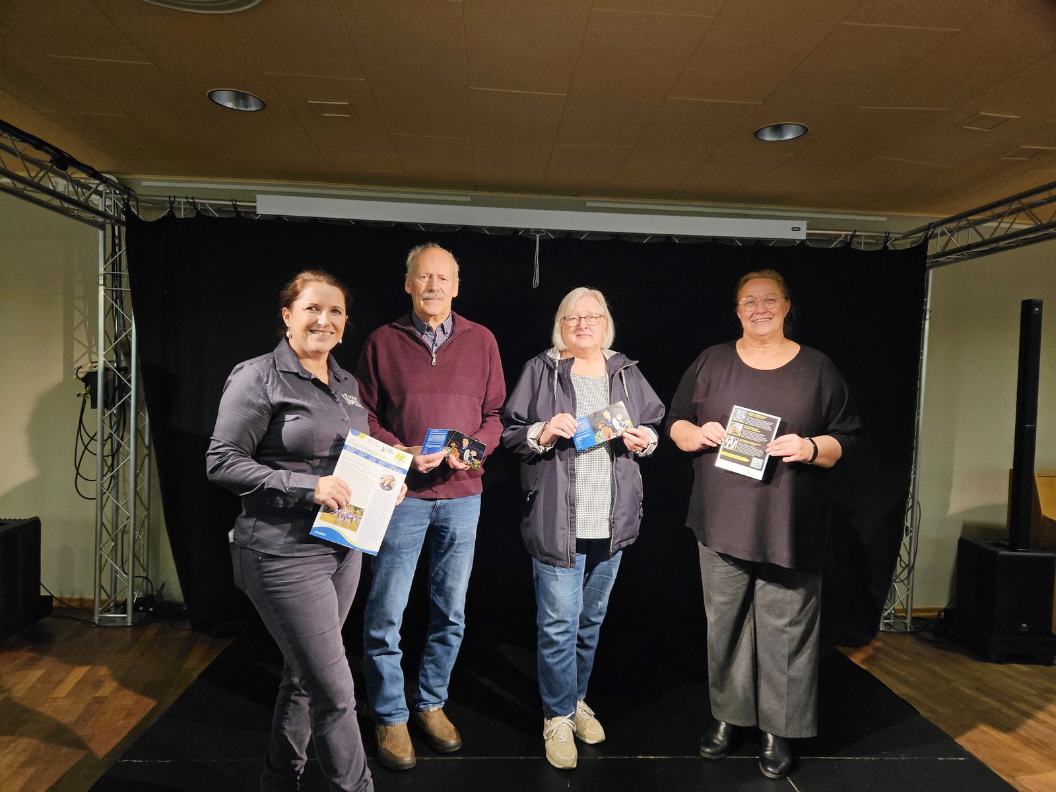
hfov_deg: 73.9
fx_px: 702
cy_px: 396
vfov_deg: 58.9
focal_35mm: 23
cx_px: 528
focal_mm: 5.4
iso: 125
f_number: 1.8
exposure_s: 1/100
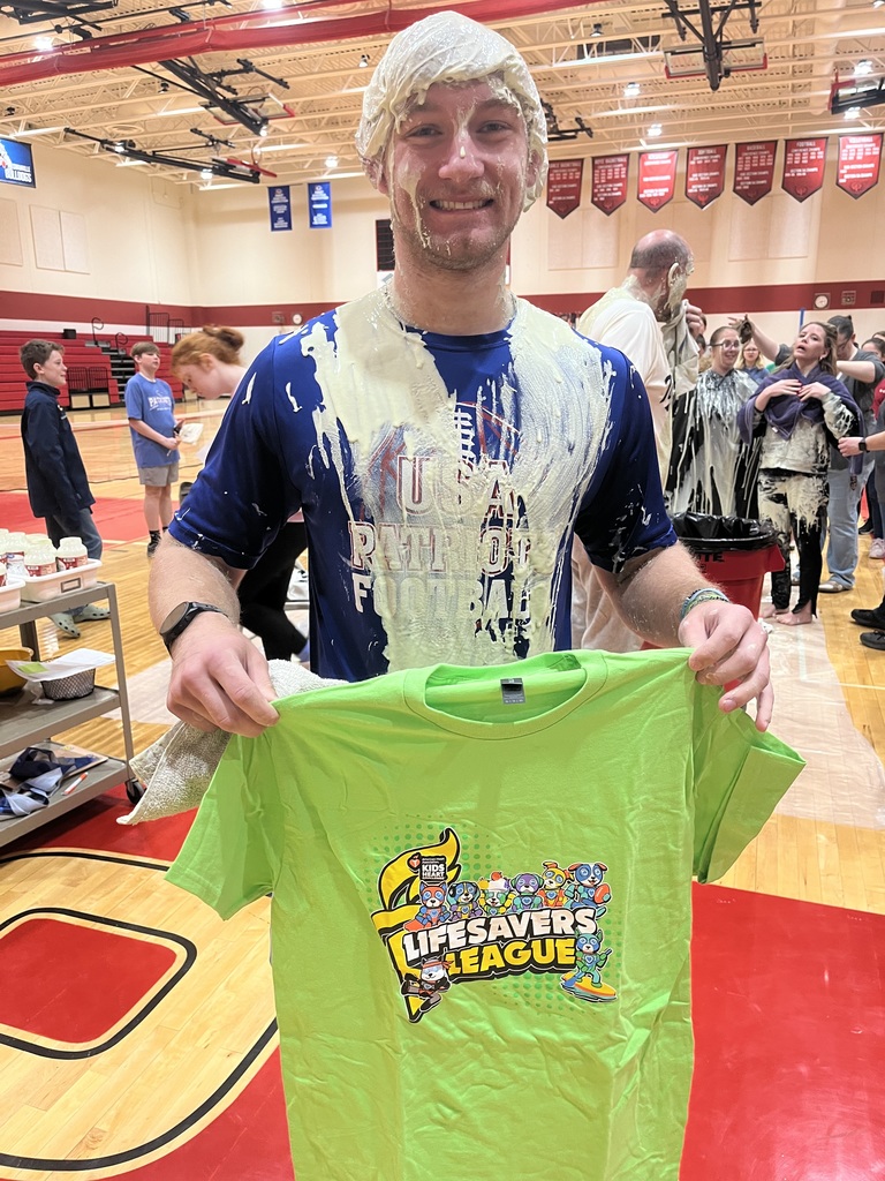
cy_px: 590
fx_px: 886
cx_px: 442
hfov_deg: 53.1
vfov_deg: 67.3
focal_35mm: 26
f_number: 1.6
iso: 125
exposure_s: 1/61
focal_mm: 5.1
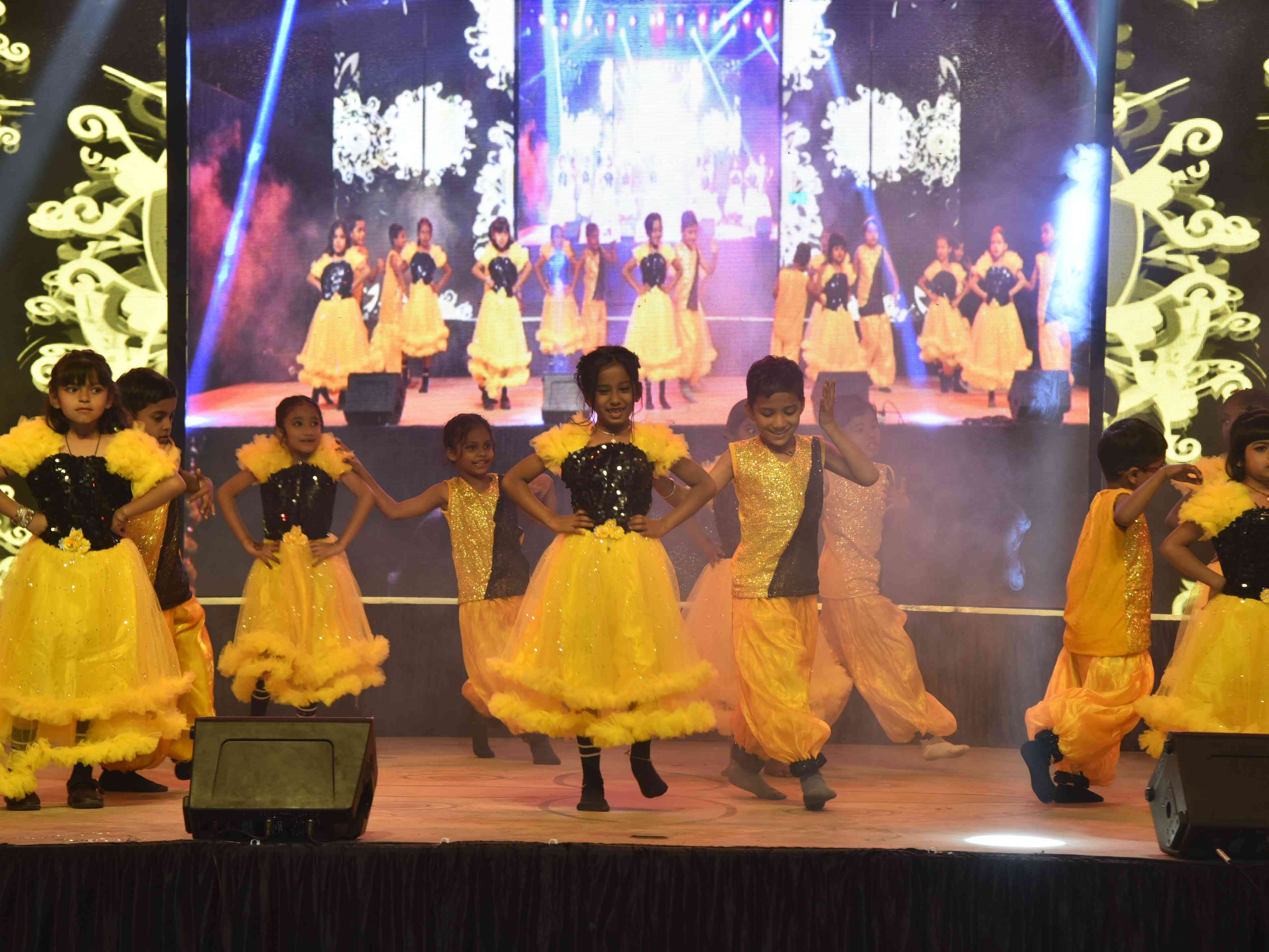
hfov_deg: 22.3
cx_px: 612
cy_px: 484
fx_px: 3226
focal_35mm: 88
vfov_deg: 16.8
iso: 320
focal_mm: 78
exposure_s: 1/125
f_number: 5
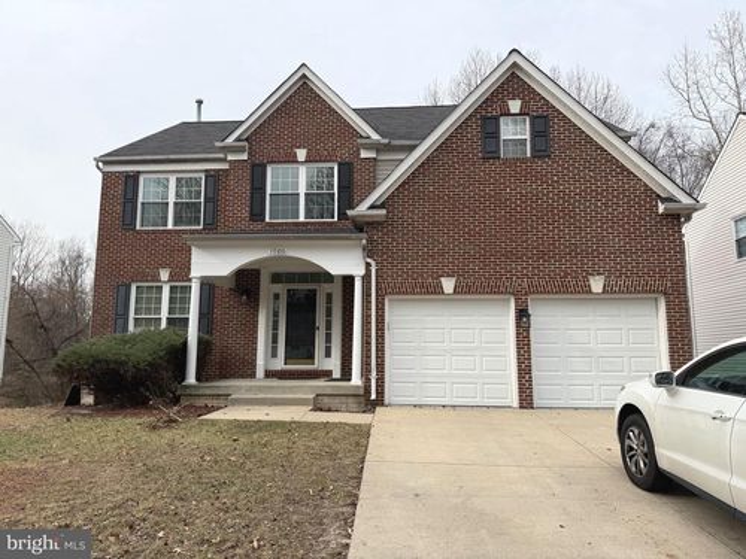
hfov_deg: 71.6
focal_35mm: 24
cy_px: 280
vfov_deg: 56.8
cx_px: 373
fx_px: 517
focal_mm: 6.76
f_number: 1.78
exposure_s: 1/2370
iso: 80
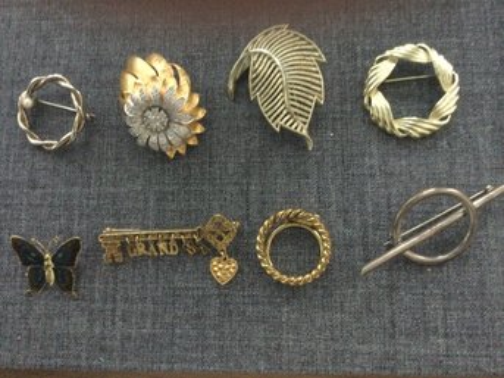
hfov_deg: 58.4
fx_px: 451
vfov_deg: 45.4
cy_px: 189
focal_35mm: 31
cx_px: 252
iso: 500
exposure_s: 1/15
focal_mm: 3.3
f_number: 2.4
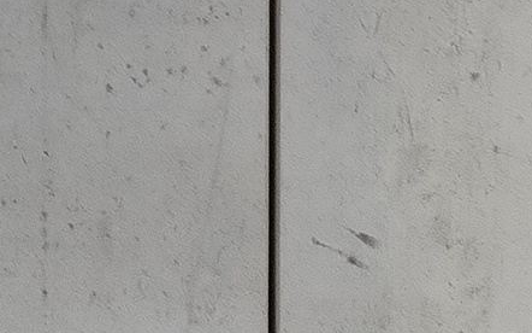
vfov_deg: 6.4
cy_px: -1007
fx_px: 2421
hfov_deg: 11.4
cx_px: -525
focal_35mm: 167
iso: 501
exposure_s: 1/33.3
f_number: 1.8
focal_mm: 4.75
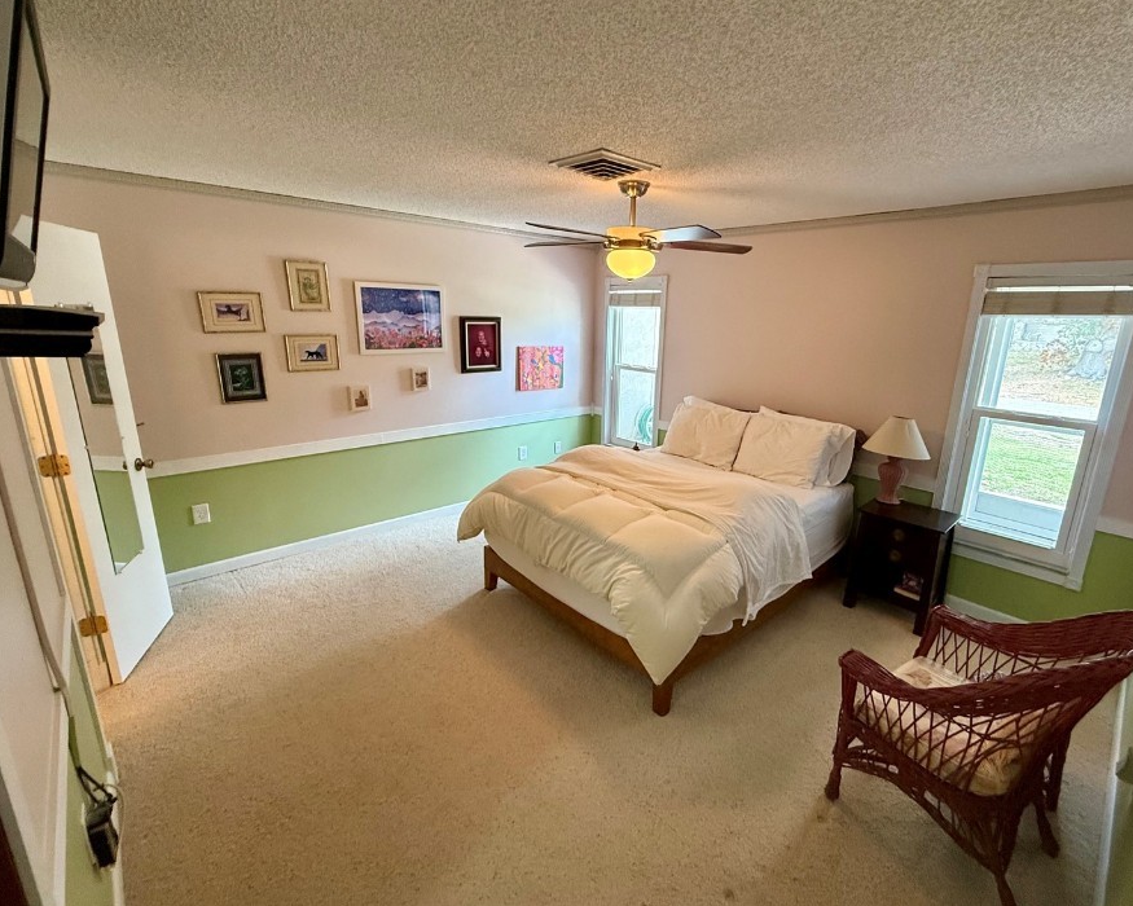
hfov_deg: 92.9
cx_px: 619
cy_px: 443
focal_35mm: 16
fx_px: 537
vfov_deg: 80.4
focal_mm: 2.22
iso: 400
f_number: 2.2
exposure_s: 1/120
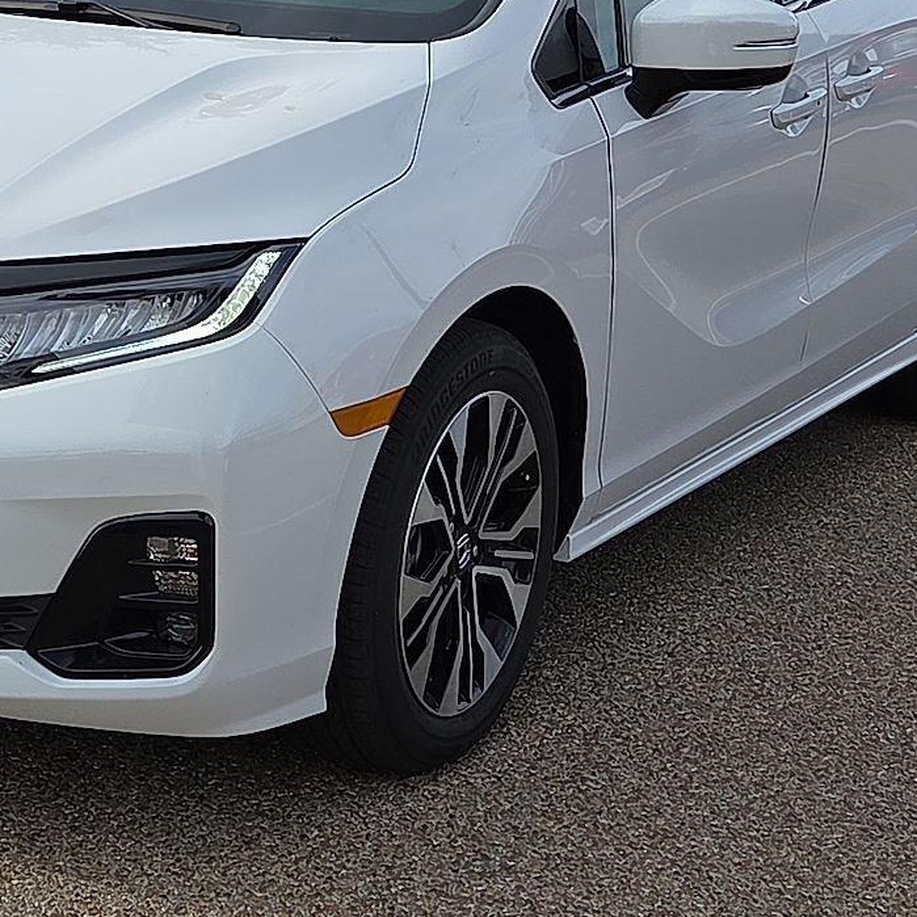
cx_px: 168
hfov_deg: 20.2
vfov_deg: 20.3
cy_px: 256
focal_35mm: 85
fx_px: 2548
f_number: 1.8
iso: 76
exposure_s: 1/5000
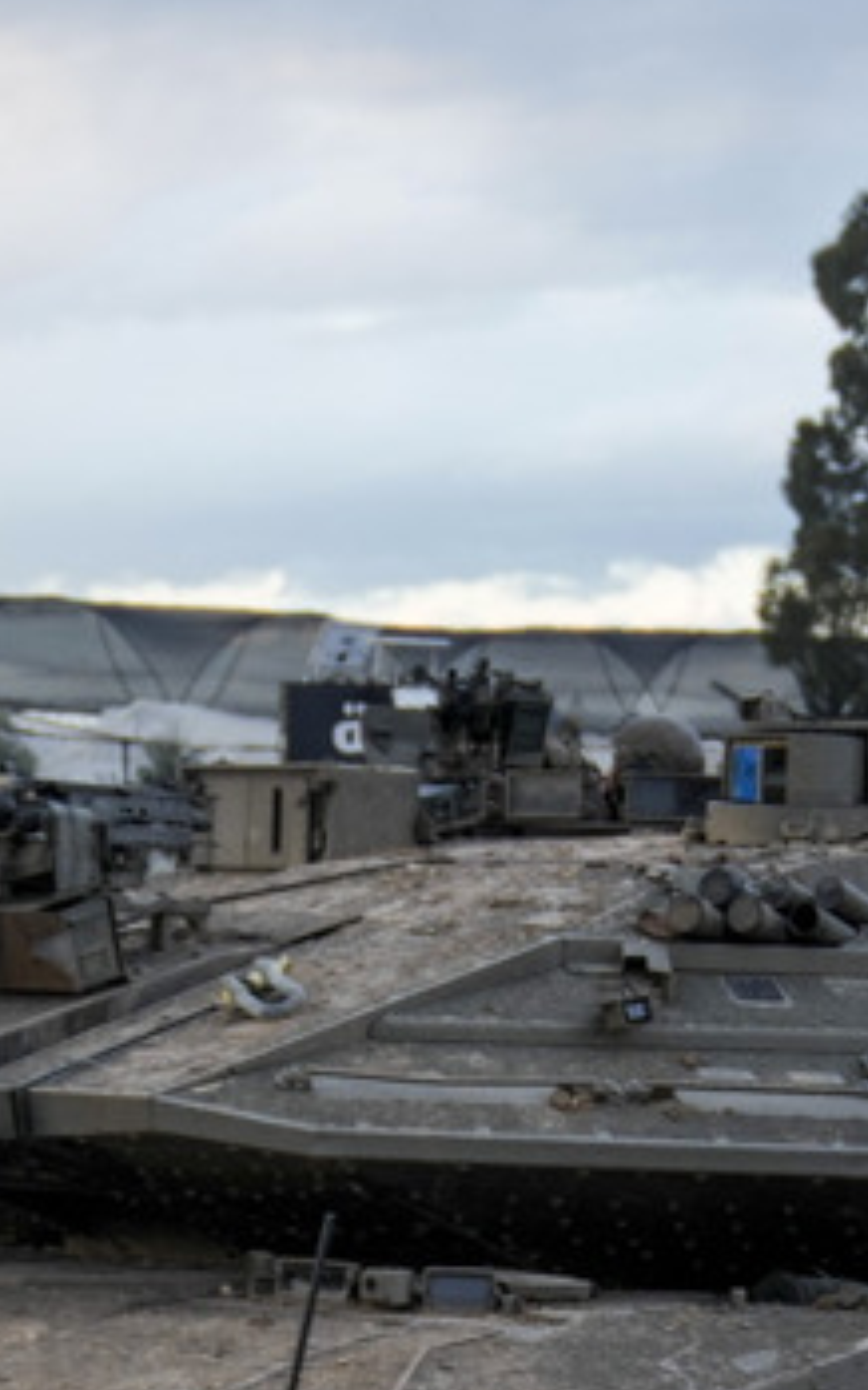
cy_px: 1466
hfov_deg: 9.4
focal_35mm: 139
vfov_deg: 14.7
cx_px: 207
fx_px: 5263
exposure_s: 1/250
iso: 320
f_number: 2.8
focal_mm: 35
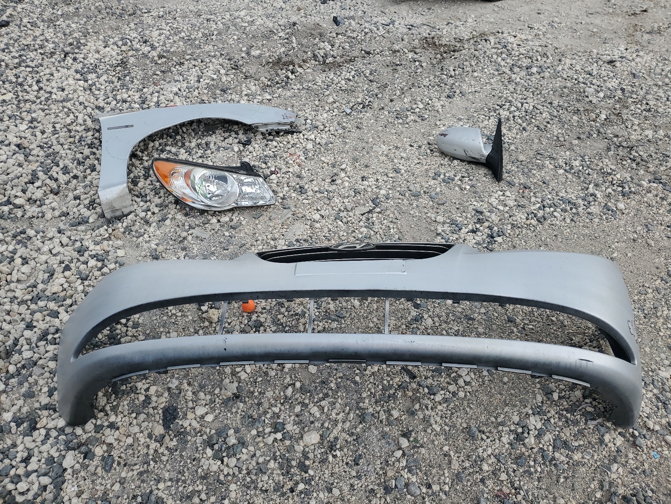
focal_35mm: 26
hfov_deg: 67.3
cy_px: 252
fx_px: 504
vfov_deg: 53.1
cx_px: 336
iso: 50
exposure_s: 1/833
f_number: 1.5
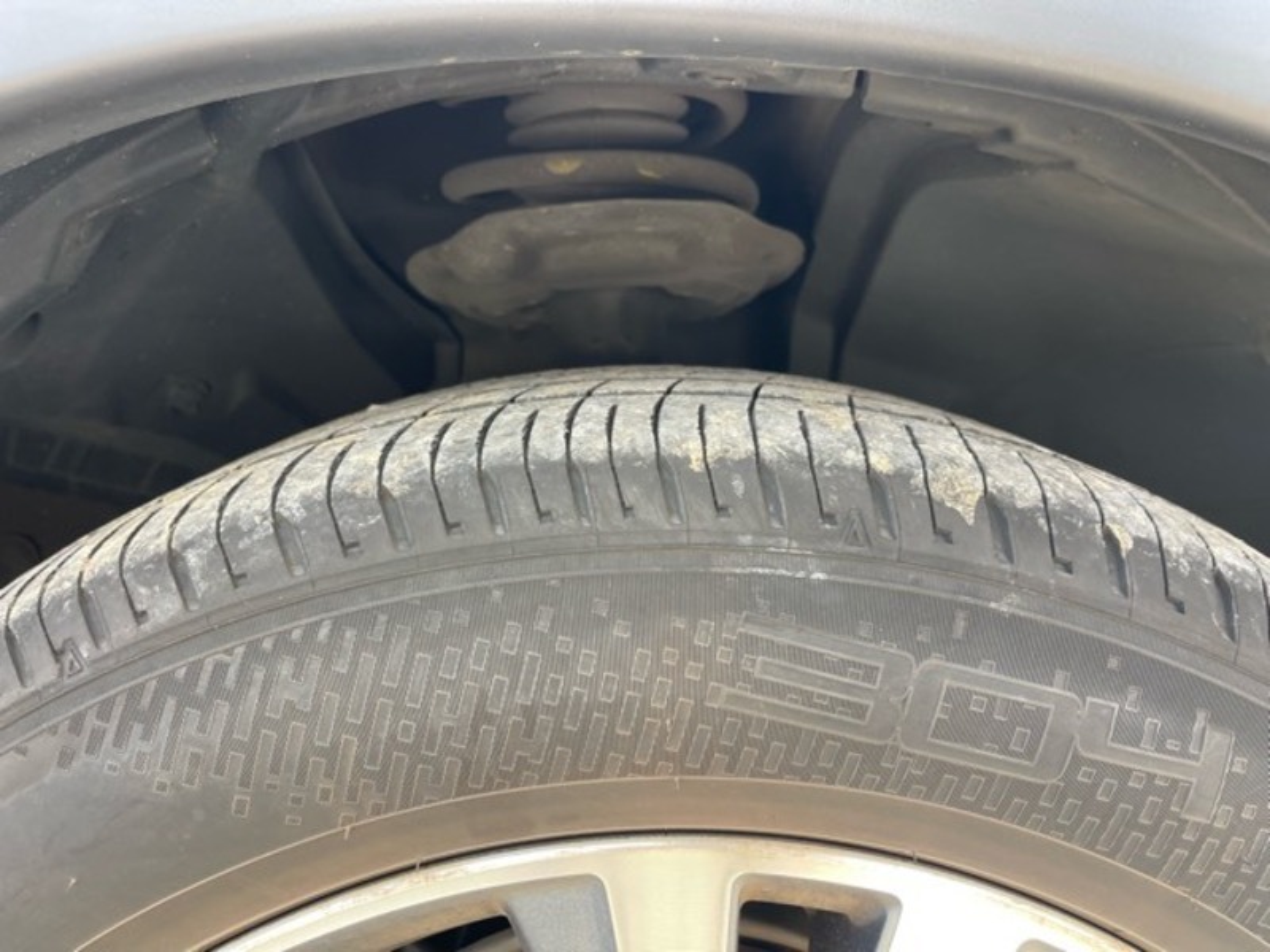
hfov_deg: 69.4
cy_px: 476
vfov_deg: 54.9
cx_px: 635
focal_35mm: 25
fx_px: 917
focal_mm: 5.1
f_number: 1.6
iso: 80
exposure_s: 1/121
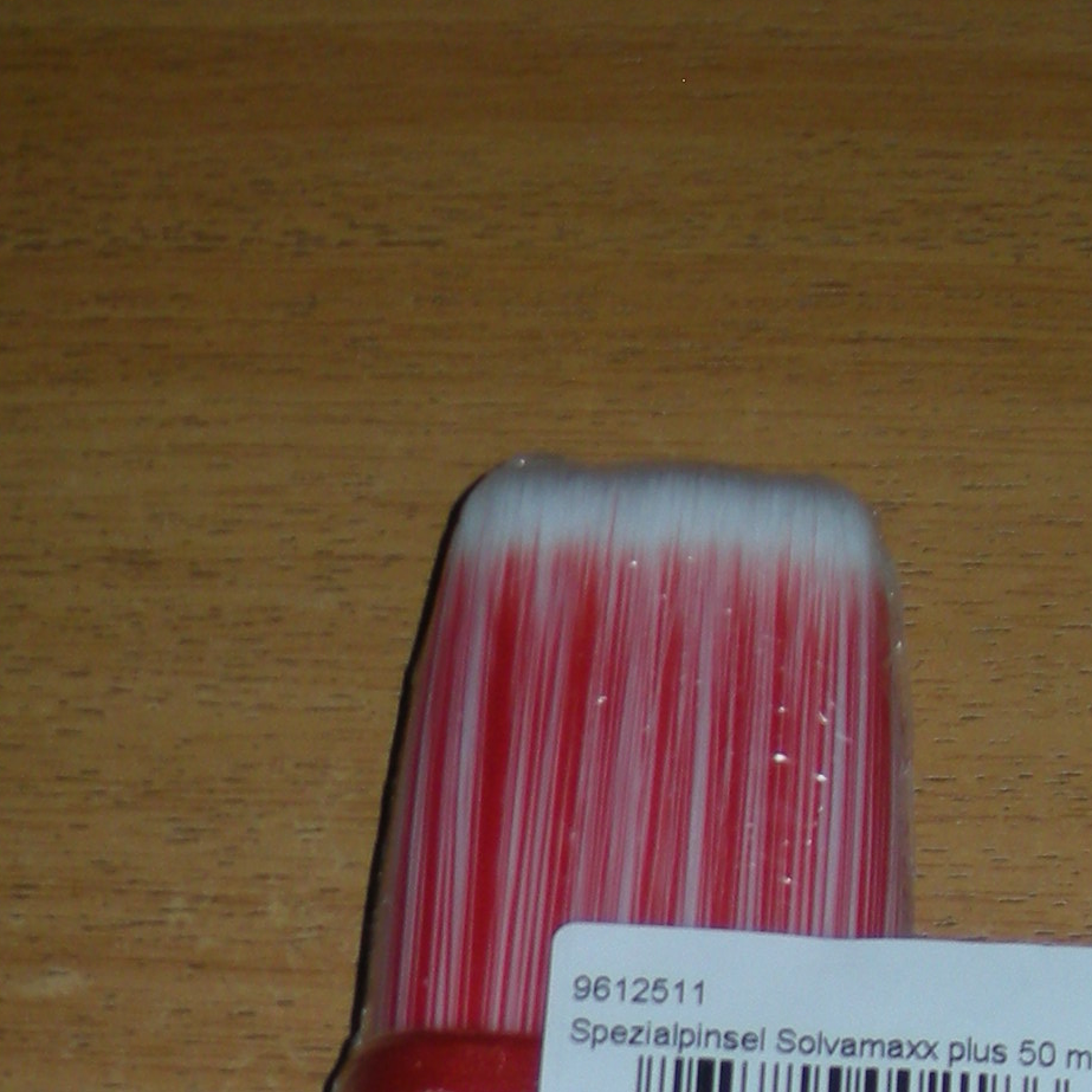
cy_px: 1667
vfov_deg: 15.5
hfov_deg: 16.9
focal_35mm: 103
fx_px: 3676
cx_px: 541
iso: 50
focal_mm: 5.7
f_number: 2.8
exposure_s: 1/60
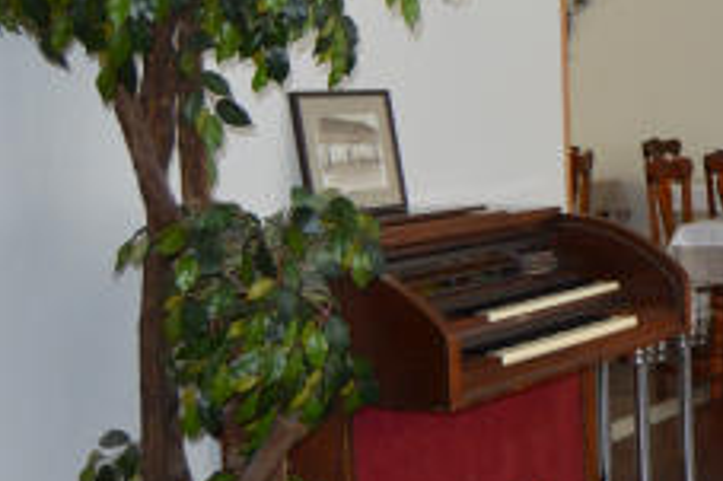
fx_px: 1525
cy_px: 185
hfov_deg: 23.3
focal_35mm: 76
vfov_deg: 17.9
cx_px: 965
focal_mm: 18
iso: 560
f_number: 3.5
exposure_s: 1/60
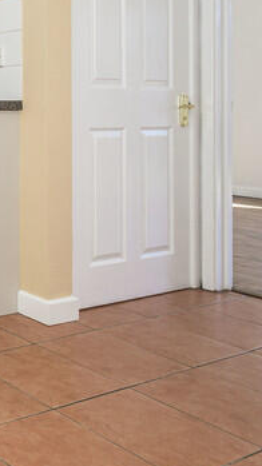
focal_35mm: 43
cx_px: -271
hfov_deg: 18.1
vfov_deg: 45.5
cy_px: 109
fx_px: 532
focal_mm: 14
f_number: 7.1
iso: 320
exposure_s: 1/125
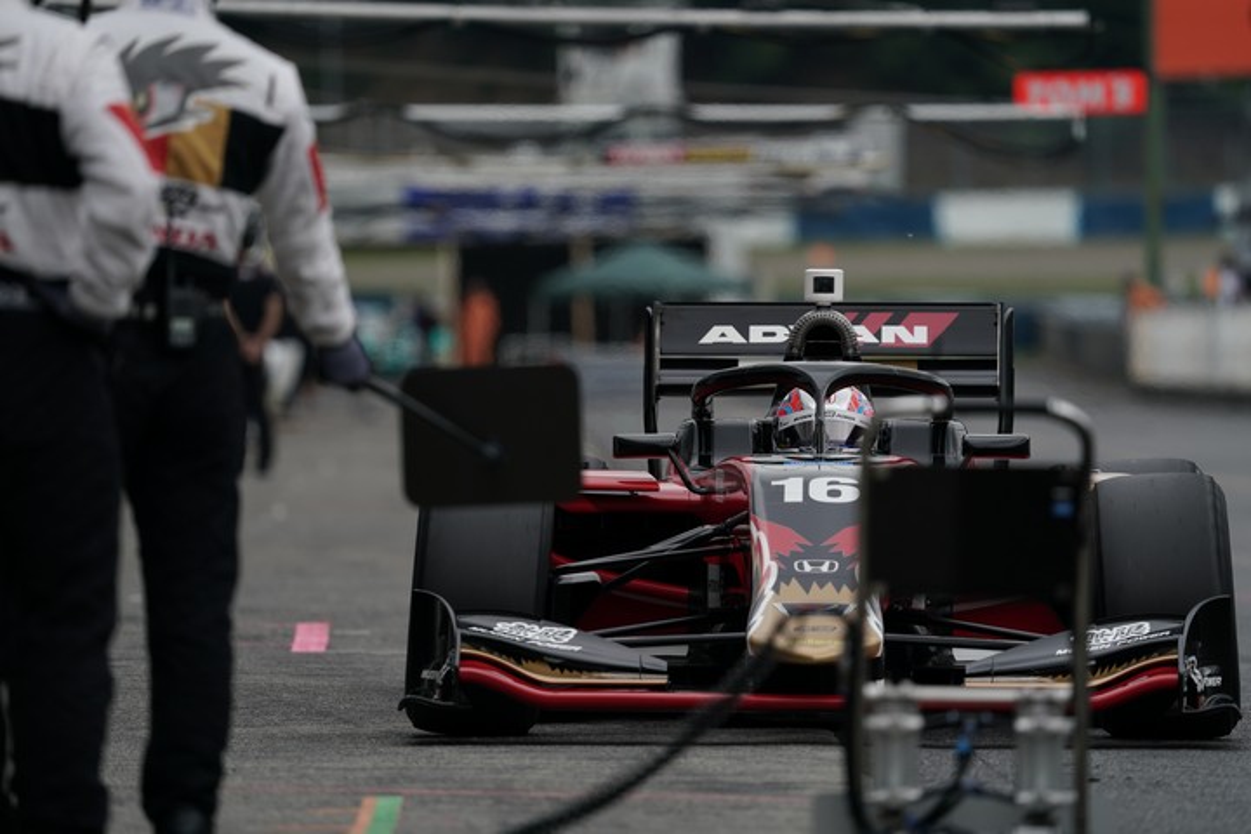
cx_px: 626
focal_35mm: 478
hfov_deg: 4.3
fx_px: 16609
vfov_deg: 2.9
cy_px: 417
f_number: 6.3
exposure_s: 1/500
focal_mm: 478
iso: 200
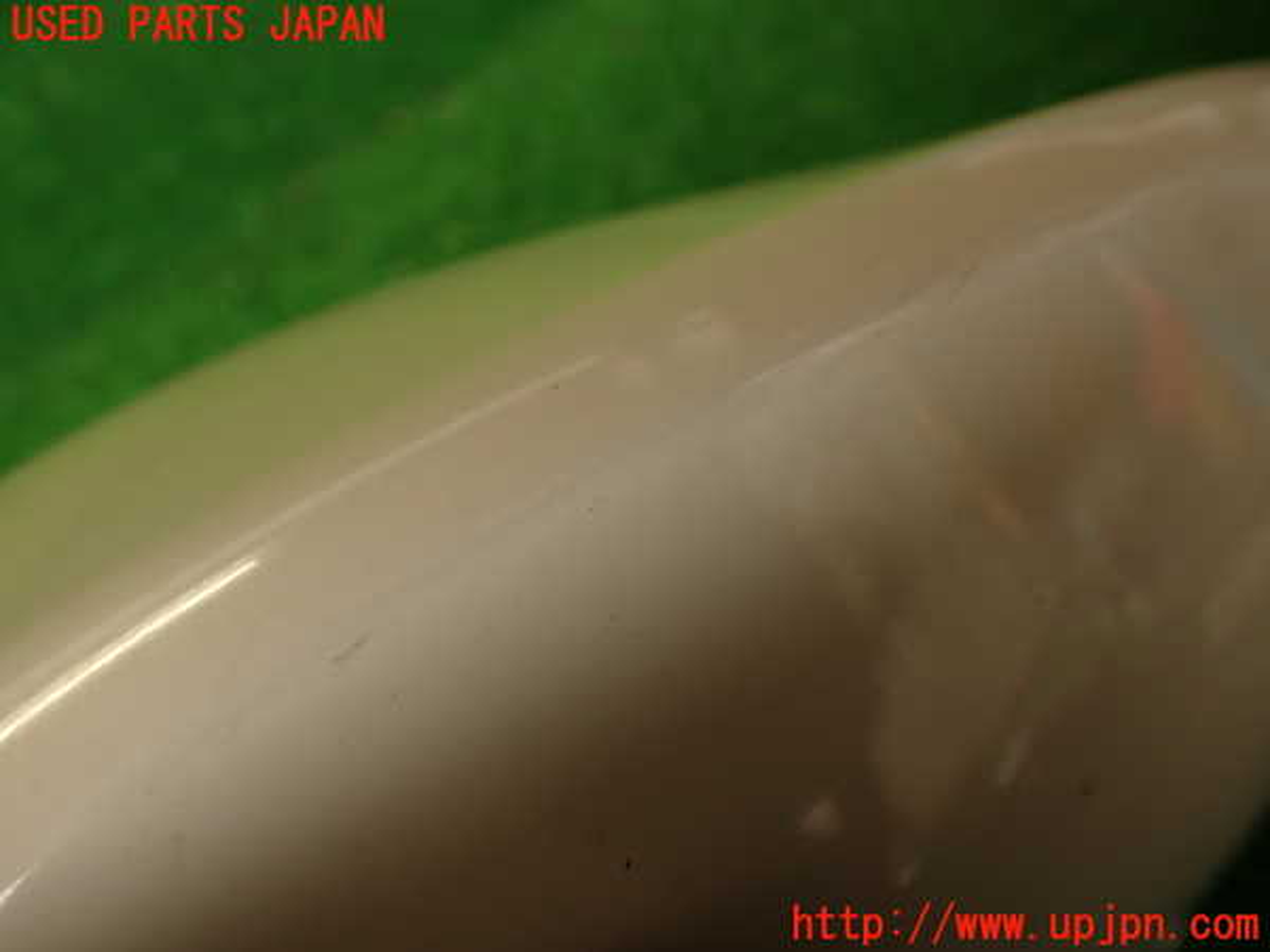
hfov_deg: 56.8
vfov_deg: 44.2
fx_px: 1174
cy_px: 476
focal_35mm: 32
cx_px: 635
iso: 100
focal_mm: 5.79
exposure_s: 1/60
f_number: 2.4
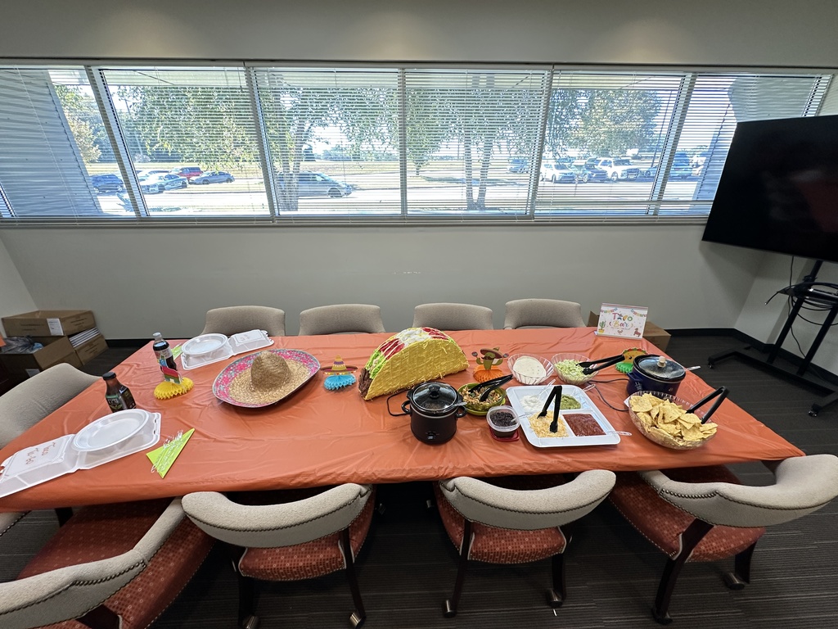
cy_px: 314
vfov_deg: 85.7
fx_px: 339
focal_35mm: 14
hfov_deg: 102.1
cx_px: 419
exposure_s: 1/120
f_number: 2.2
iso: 200
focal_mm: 2.22
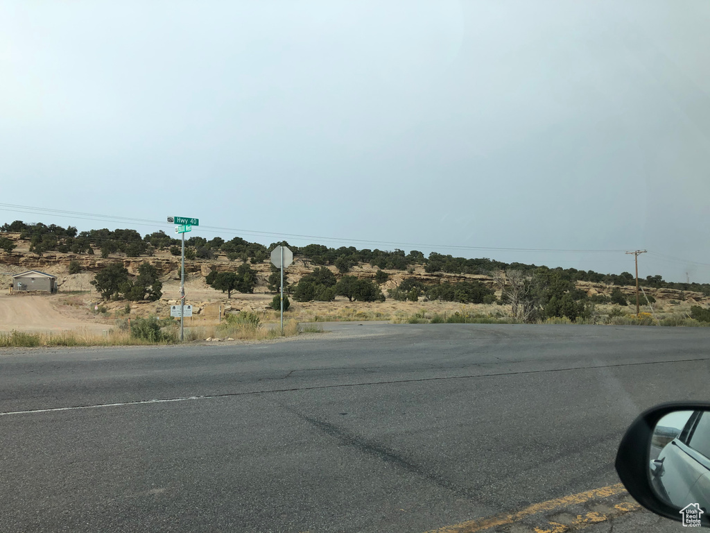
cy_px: 266
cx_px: 355
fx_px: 574
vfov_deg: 49.7
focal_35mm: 28
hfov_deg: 63.4
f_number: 1.8
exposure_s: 1/631
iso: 20
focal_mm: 3.99
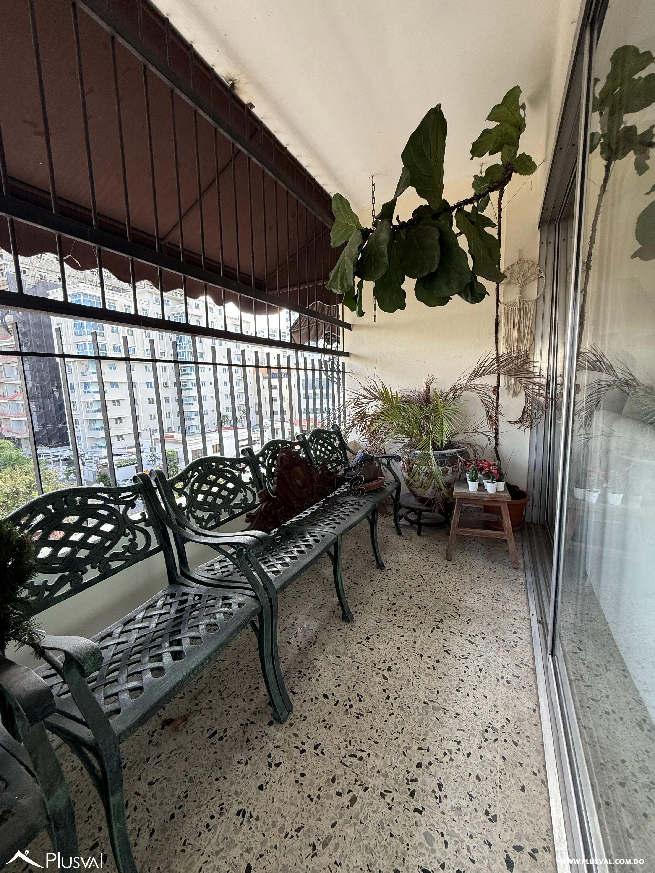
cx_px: 328
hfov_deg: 85.7
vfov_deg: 102.1
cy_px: 436
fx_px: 353
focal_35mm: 14
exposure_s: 1/139
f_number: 2.2
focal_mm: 2.22
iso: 64
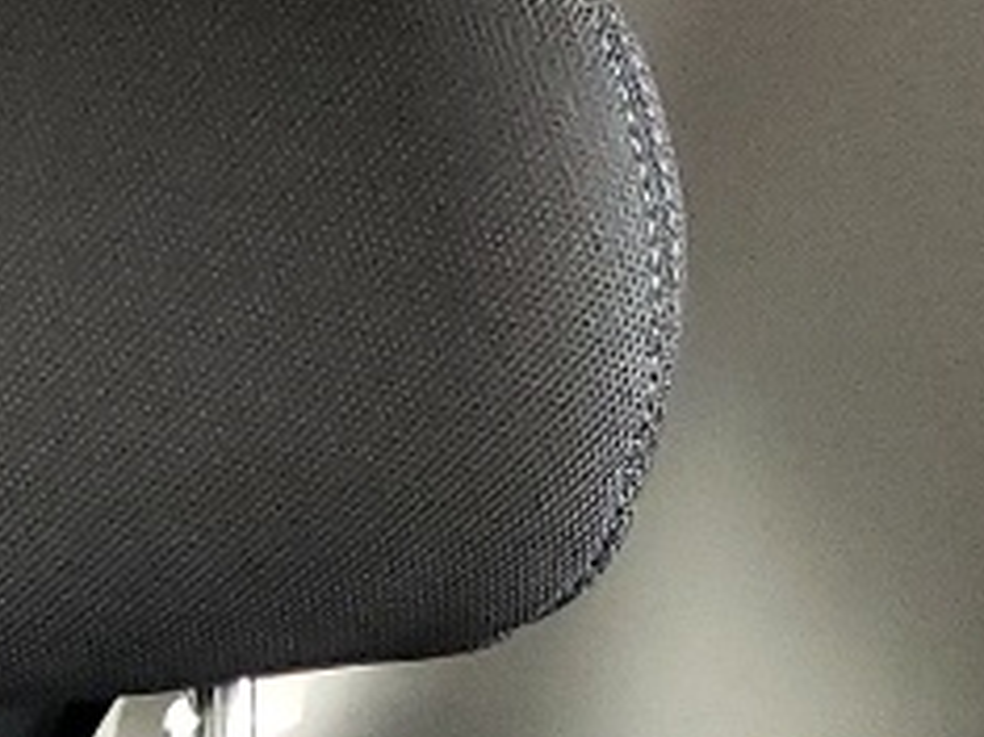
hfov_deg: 9.4
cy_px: 2039
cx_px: -1734
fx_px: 5029
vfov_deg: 7.6
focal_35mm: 177
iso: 304
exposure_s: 1/60.2
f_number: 1.5
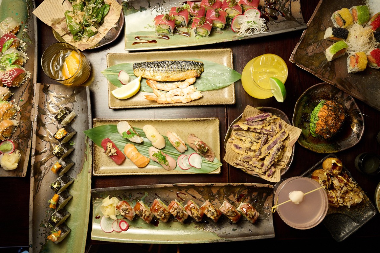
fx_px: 327
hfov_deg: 60.3
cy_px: 123
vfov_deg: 42.3
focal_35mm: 31
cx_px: 197
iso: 1600
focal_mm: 29
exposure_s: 1/200
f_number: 2.8
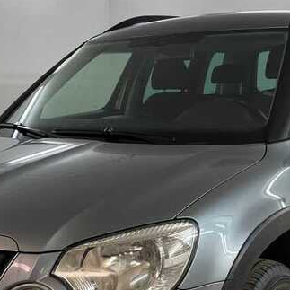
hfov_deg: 26.8
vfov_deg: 26.5
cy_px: 218
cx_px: 120
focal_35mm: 64
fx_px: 607
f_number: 1.6
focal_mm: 4.2
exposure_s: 1/100
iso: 50
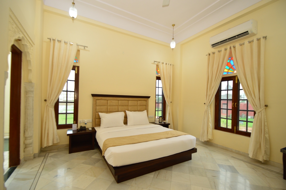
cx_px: 143
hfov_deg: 100.4
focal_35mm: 15
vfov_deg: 77.2
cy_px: 95
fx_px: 119
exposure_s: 1/50
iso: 400
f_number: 3.5
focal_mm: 10
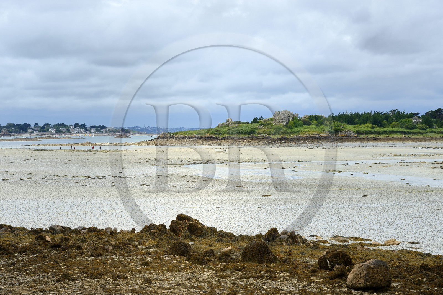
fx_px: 1131
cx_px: 222
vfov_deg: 14.8
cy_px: 148
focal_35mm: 92
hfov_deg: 22.2
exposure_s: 1/250
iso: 200
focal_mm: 92
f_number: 13
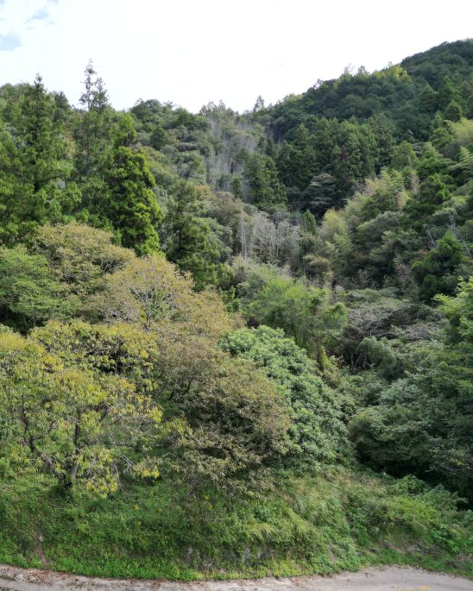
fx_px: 612
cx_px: 97
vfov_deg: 51.5
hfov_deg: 40.5
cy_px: 278
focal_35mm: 35
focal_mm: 6.72
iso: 120
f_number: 1.7
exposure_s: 1/2000
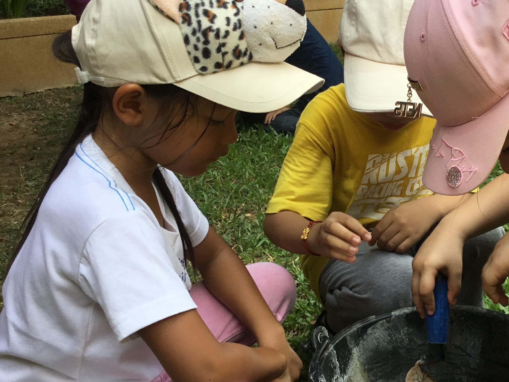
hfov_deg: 38.7
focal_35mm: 48
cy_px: 192
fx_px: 706
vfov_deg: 30.3
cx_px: 378
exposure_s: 1/254
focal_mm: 3.3
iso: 25
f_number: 2.4
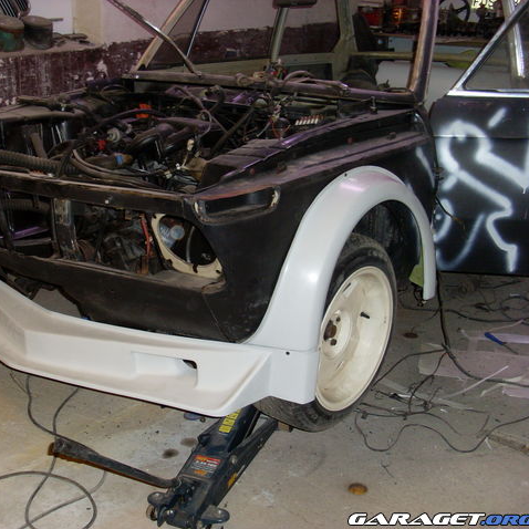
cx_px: 184
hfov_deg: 37.2
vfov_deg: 37.6
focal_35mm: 45
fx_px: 778
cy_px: 264
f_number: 3
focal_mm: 6.3
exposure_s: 1/45
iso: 100
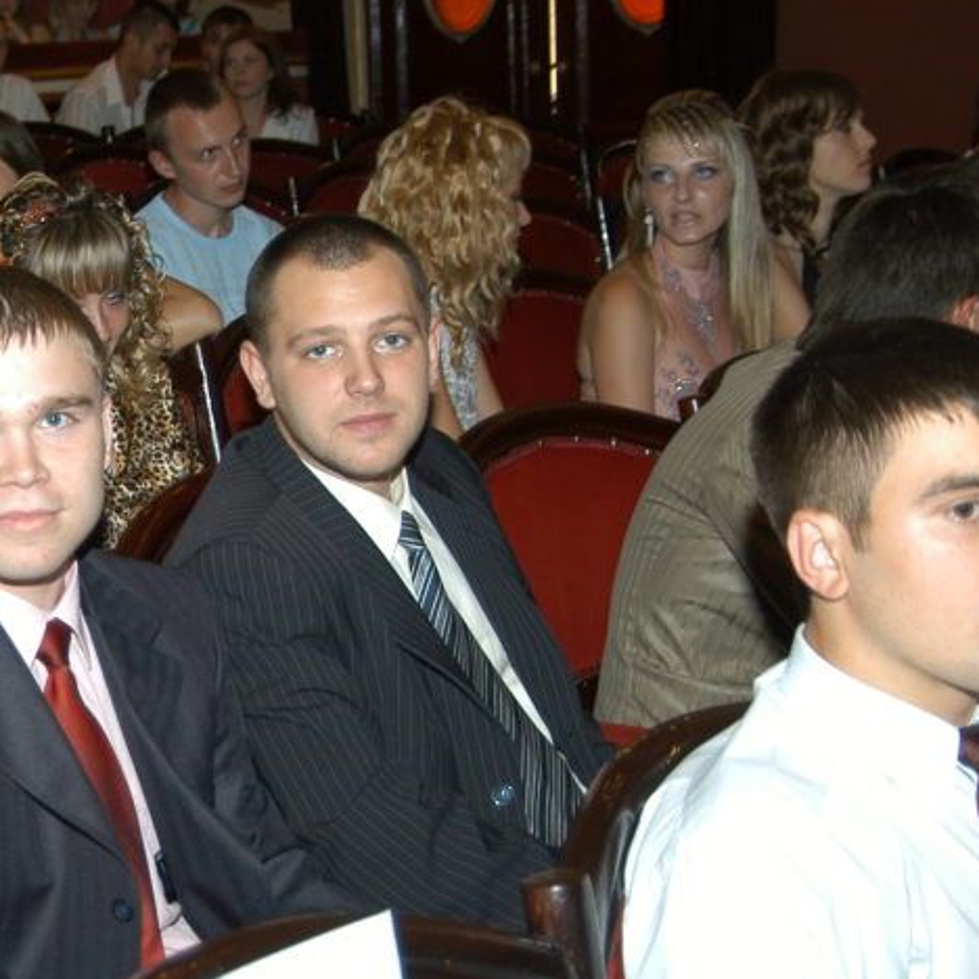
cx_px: -2
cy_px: 635
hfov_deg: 21.4
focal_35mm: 78
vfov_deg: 22.1
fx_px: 2496
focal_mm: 28
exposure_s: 1/50
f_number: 3.8
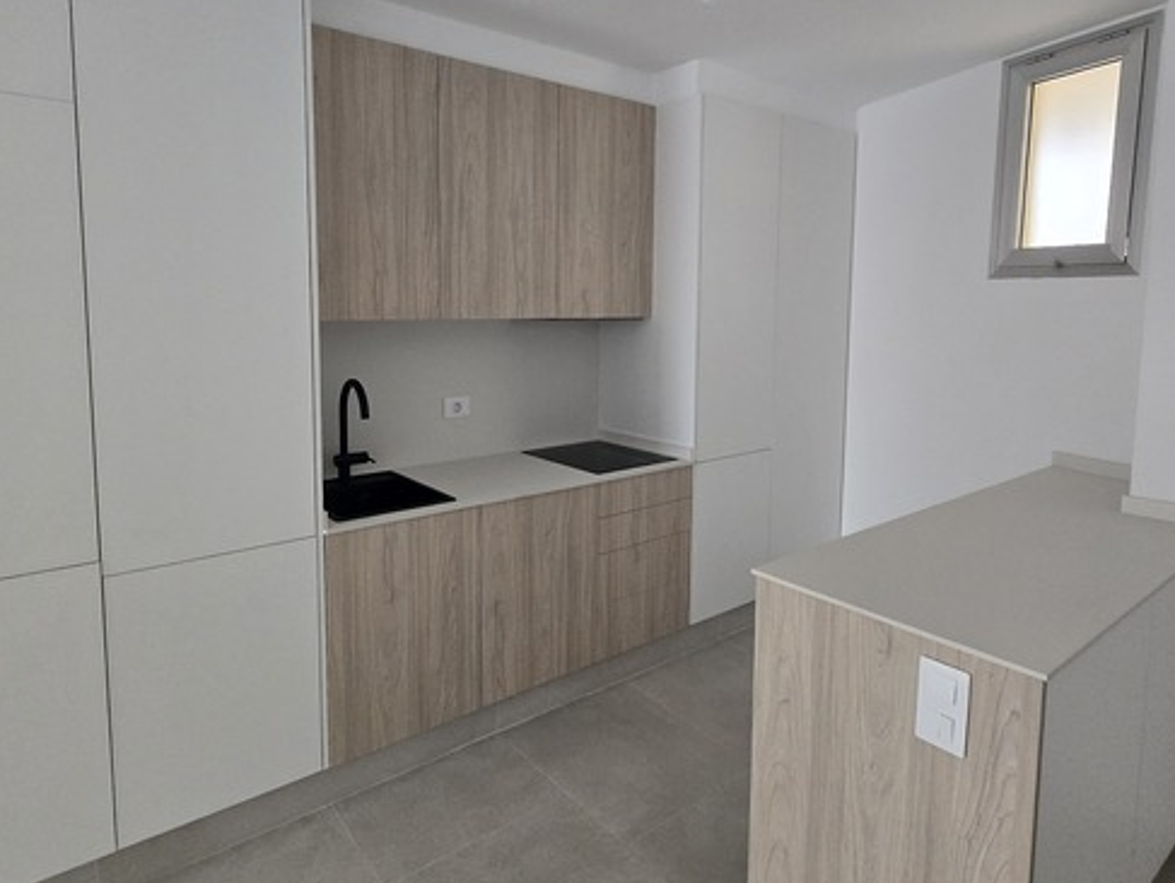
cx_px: 528
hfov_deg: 81.5
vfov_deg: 65.8
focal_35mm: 20
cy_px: 381
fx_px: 679
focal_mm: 1.7
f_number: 2.2
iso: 400
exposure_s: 1/100
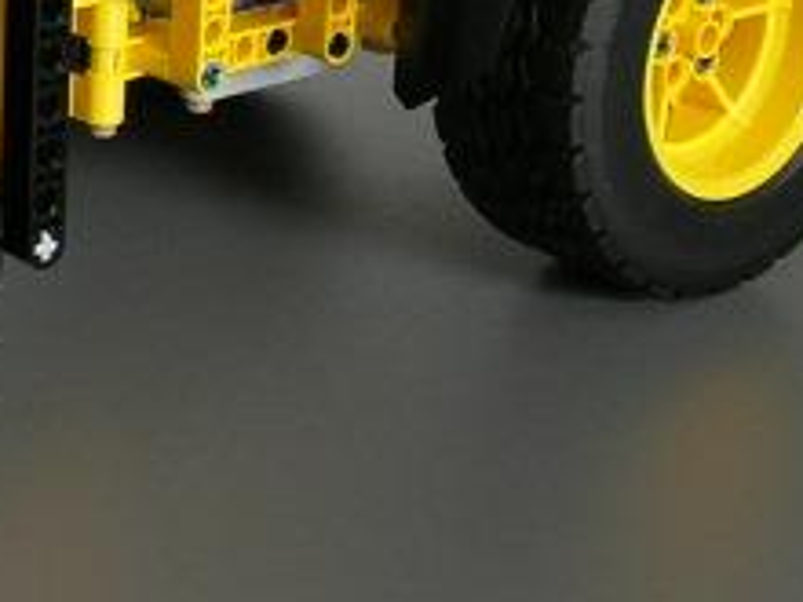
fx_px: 4106
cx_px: -434
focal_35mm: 177
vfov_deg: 8.3
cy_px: -212
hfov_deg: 10.7
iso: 64
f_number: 2.8
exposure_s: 1/59.2
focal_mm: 7.8
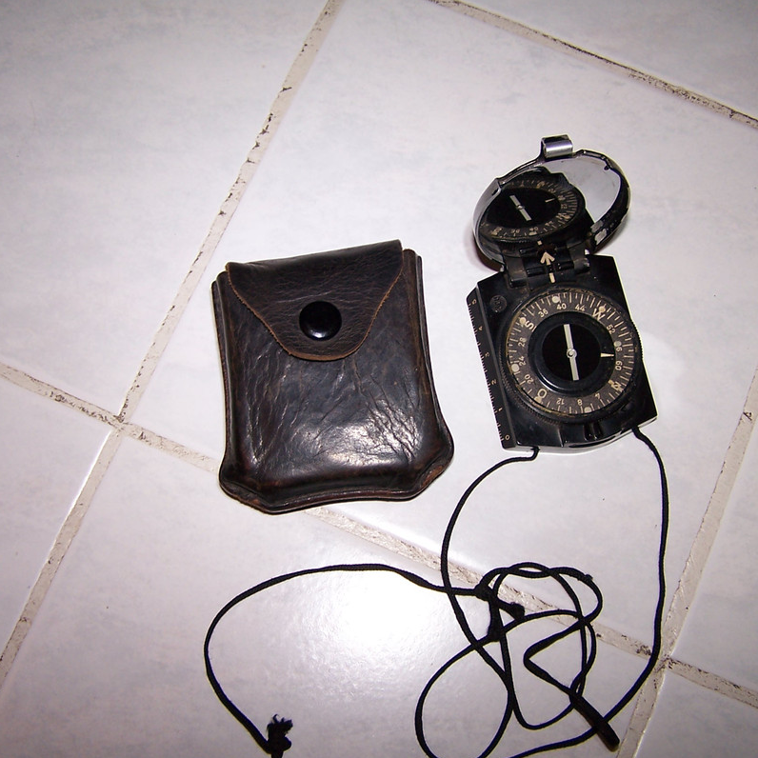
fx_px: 1115
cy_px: 380
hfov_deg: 37.5
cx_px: 420
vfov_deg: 37.6
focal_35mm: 45
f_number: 2.8
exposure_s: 1/60
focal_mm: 6.3
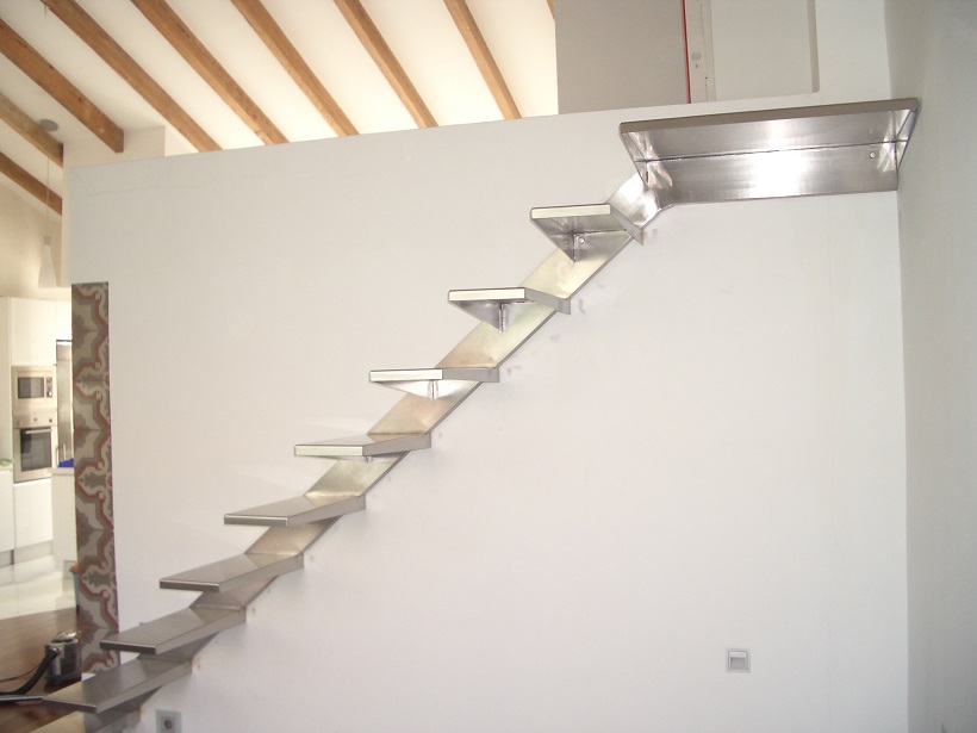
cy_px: 366
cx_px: 488
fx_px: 988
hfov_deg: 52.6
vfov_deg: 40.7
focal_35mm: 35
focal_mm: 5.8
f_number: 2.6
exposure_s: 1/50
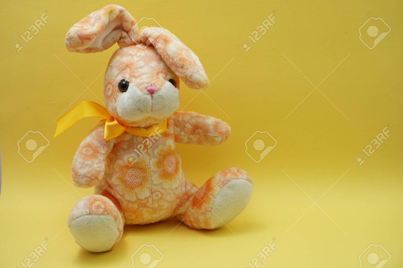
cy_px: 134
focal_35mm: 60
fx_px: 671
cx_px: 202
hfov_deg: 33.4
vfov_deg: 22.6
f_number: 8
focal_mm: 40
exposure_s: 1/15
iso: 160
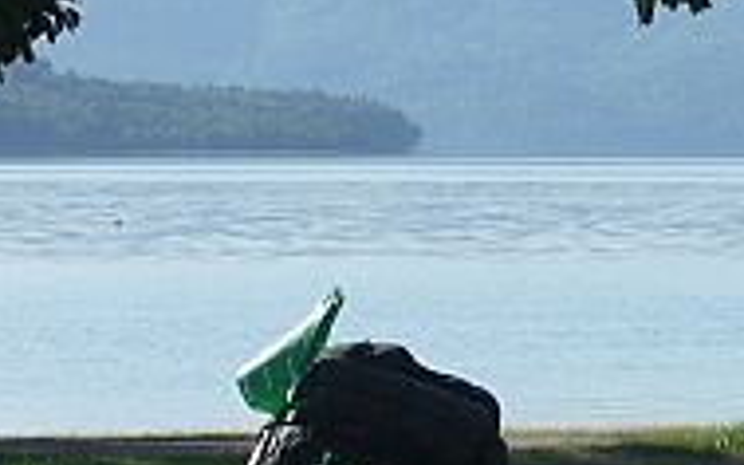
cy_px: 296
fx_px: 5595
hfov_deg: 7.5
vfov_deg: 4.8
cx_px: 1000
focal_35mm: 276
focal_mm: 20
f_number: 5.6
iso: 50
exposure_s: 1/250
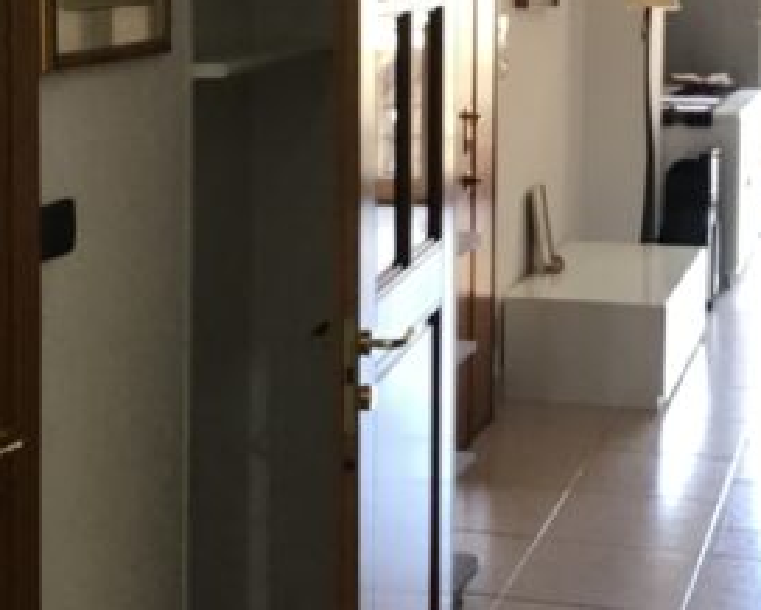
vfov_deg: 26.2
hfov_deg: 32.8
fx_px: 1285
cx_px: 490
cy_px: 119
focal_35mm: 57
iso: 80
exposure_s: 1/33
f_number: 2.4
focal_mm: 3.3
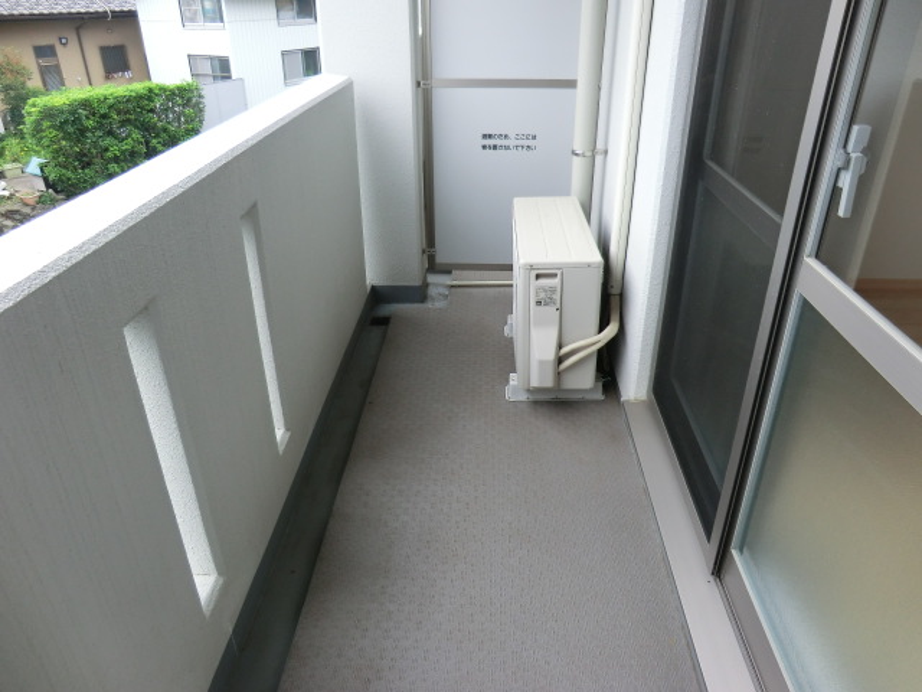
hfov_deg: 71.6
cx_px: 461
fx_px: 639
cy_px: 346
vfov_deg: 56.8
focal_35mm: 24
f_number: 3.2
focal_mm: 4.3
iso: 80
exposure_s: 1/100
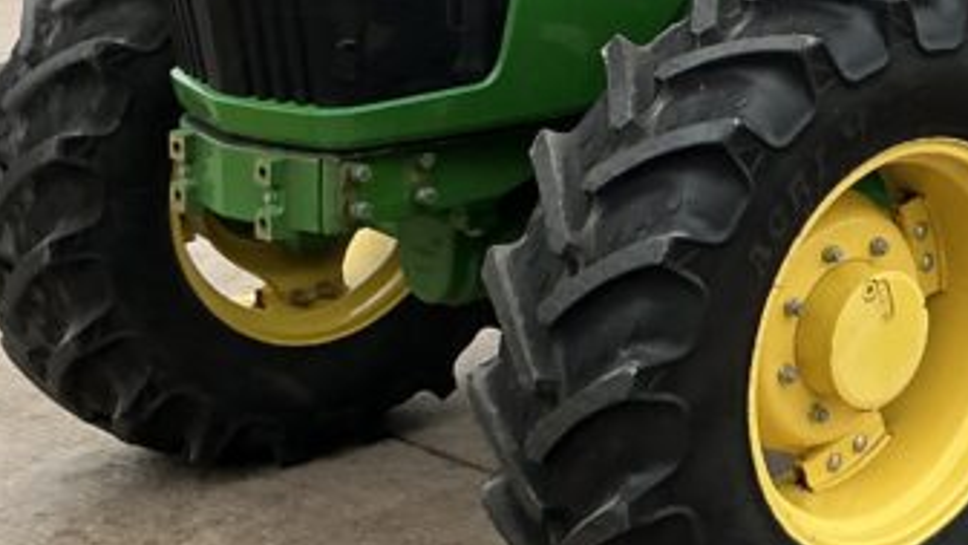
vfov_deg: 12.6
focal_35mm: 93
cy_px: -187
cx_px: 1046
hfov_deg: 21.8
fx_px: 2387
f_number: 1.8
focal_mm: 3
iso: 20
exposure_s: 1/122
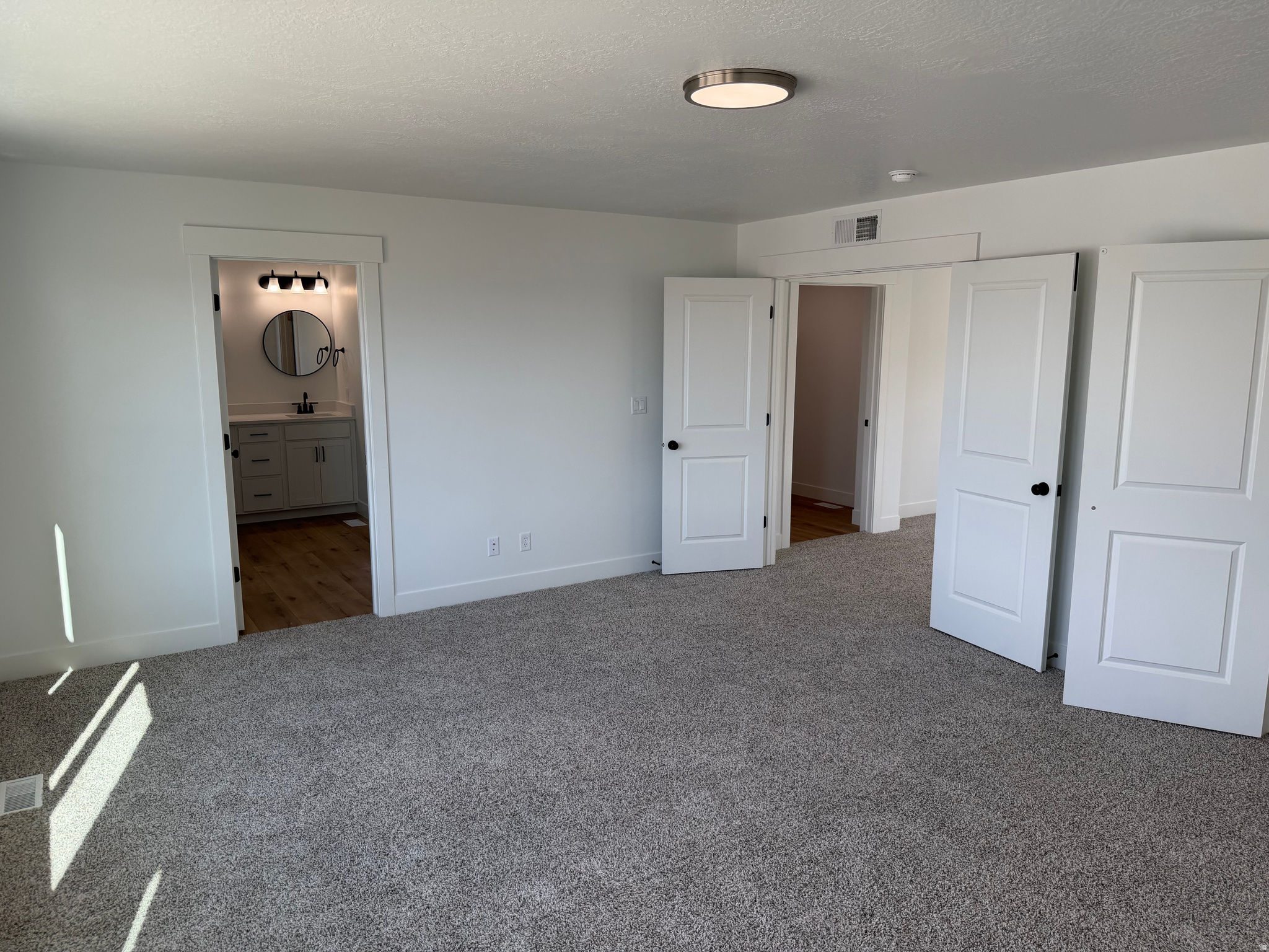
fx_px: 880
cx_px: 634
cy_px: 476
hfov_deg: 71.6
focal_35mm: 24
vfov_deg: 56.8
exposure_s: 1/612
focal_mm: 6.76
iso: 100
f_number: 1.78
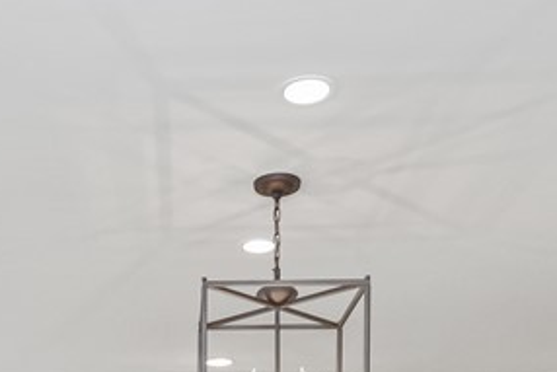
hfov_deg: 34.5
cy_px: 652
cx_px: 156
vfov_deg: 18.8
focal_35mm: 57
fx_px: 882
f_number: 4
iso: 250
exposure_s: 1/30
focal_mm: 10
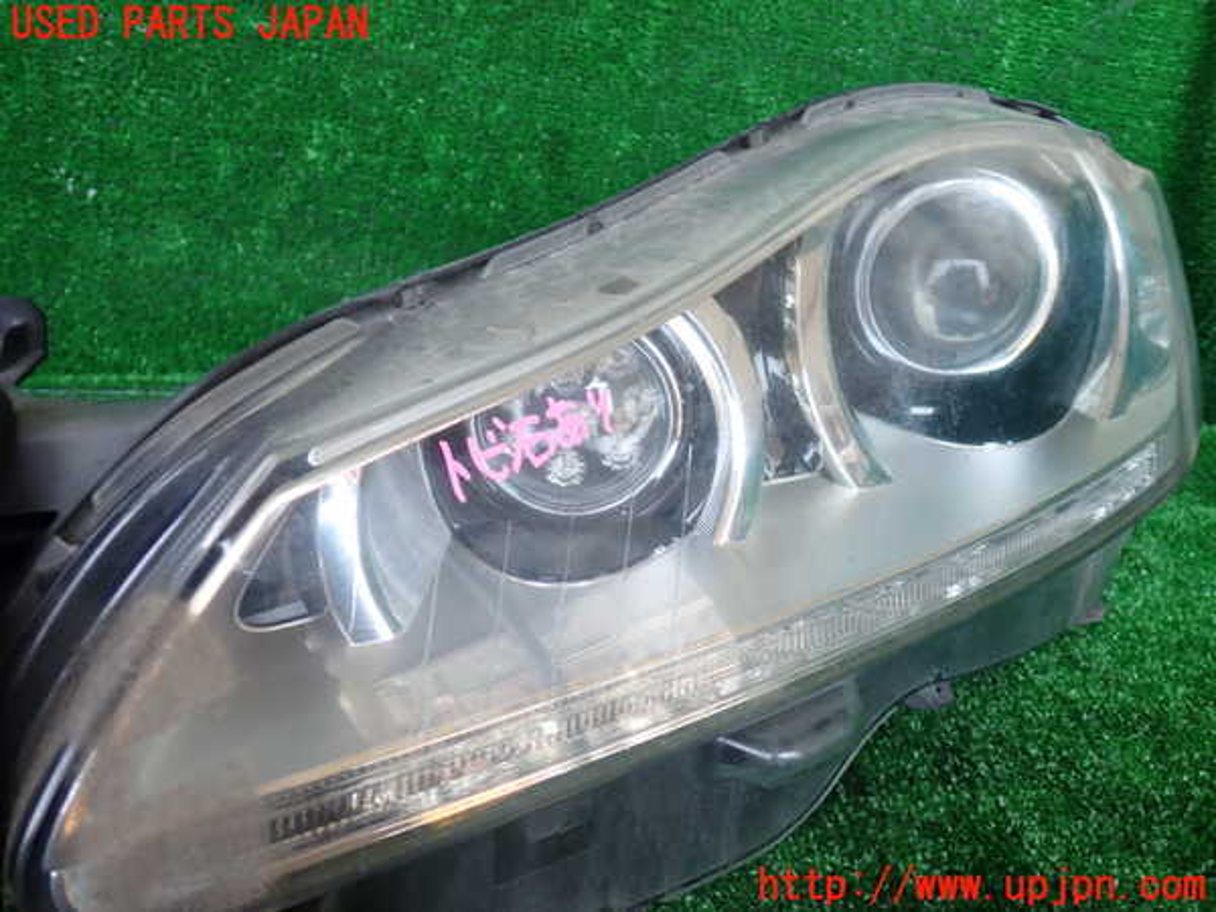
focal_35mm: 30
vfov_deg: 46.8
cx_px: 608
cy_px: 456
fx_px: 1054
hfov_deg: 60.0
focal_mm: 5.4
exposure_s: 1/100
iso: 100
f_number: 2.3
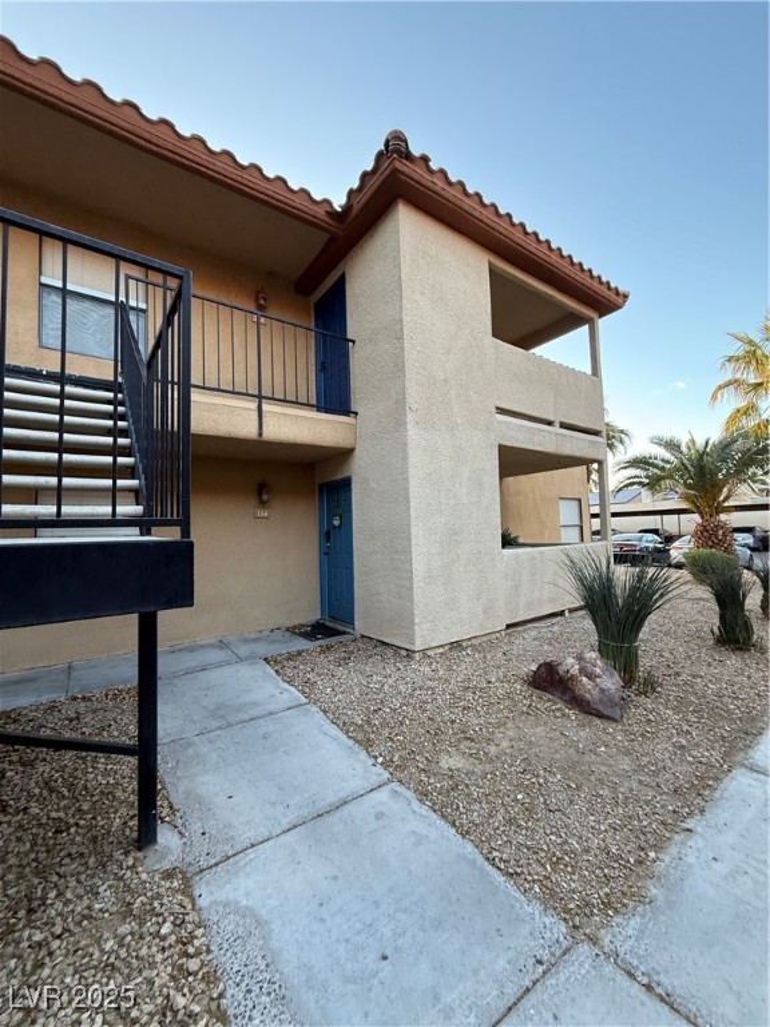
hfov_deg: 85.7
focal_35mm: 14
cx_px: 385
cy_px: 514
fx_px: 415
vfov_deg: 102.1
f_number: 2.2
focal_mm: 2.22
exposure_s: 1/99
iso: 125
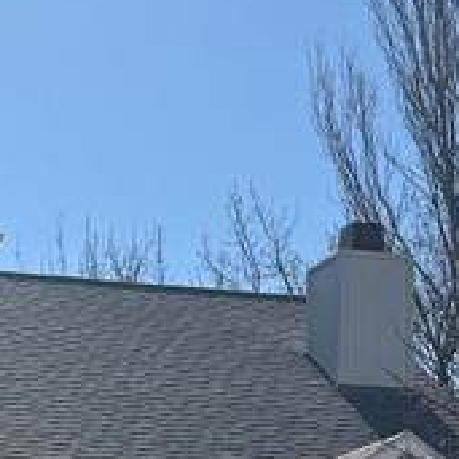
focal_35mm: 127
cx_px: -48
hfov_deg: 13.5
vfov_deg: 13.1
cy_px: 647
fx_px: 1905
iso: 80
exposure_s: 1/6711
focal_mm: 6.76
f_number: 1.78
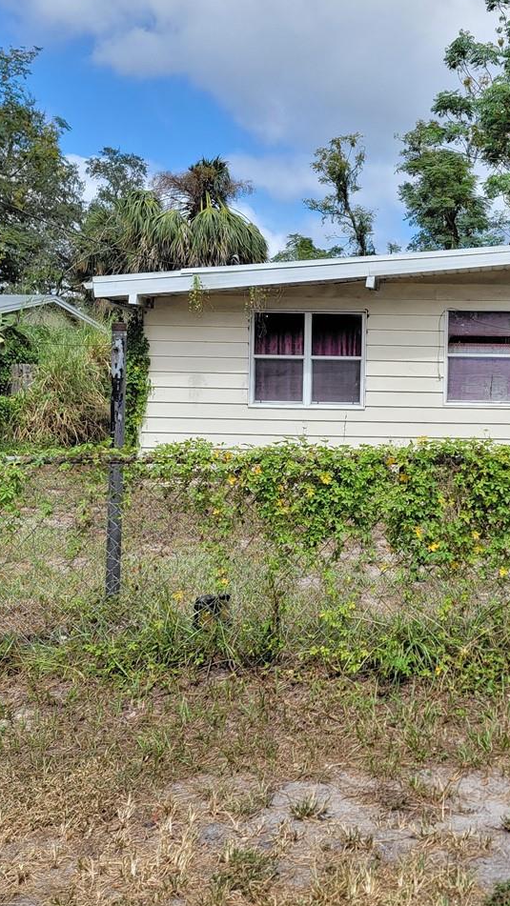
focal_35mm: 44
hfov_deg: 26.7
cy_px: 419
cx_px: 386
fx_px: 1058
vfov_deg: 46.4
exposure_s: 1/812
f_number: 1.8
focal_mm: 6.7
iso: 16
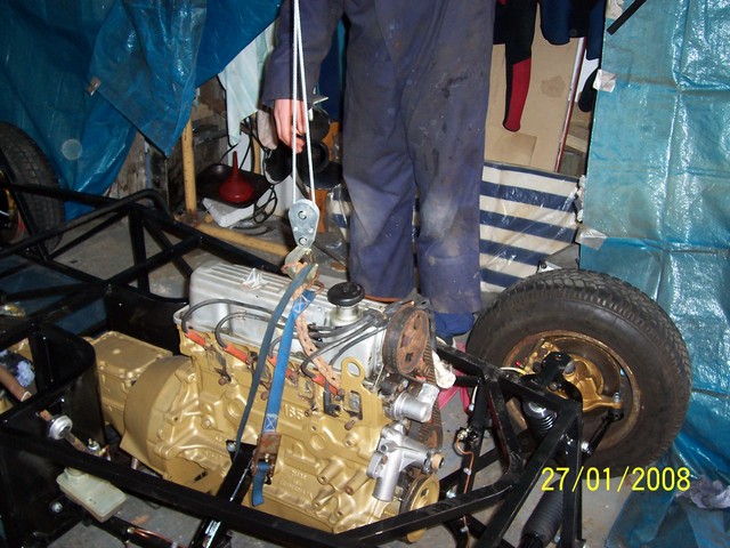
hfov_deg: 50.1
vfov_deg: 38.7
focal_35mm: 37
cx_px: 365
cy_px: 274
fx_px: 780
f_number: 2.8
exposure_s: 1/60
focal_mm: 5.6
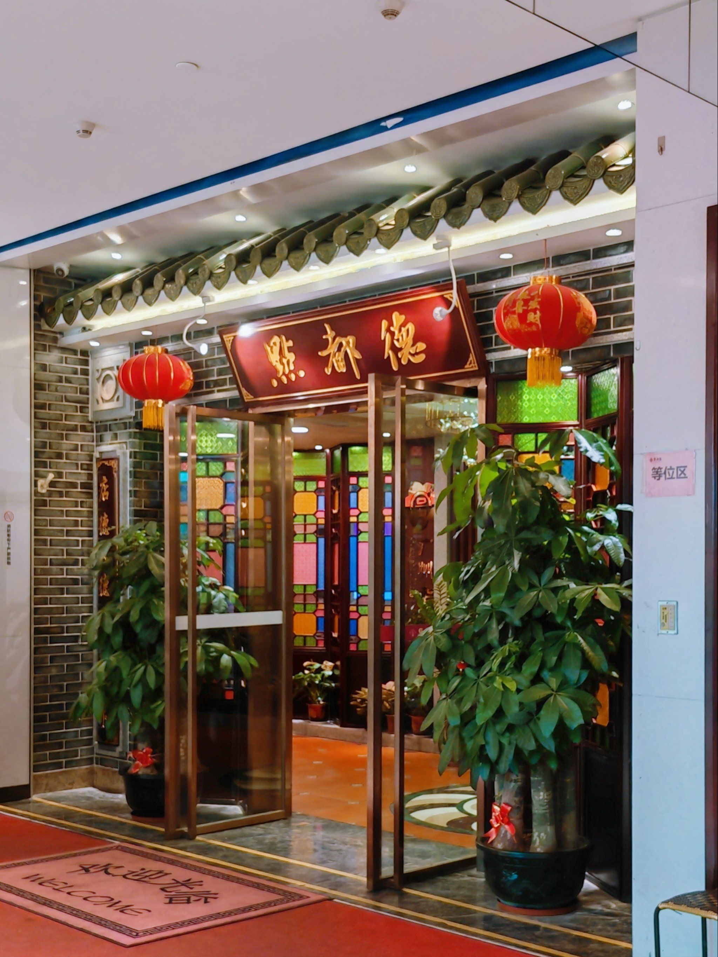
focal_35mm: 35
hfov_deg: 40.7
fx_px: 968
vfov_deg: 52.6
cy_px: 478
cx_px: 359
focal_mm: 5.53
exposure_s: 1/100
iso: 160
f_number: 1.8
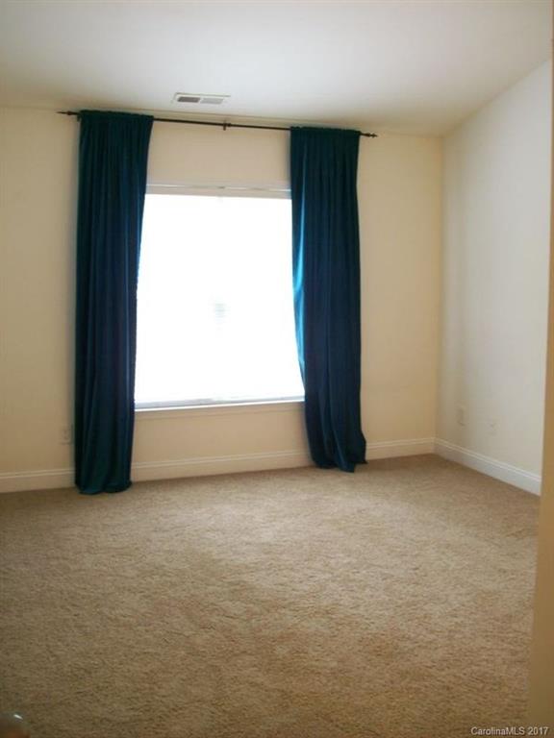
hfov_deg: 39.7
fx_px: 768
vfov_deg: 51.4
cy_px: 369
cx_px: 277
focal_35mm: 36
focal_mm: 6
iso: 80
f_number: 2.7
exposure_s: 1/2.47
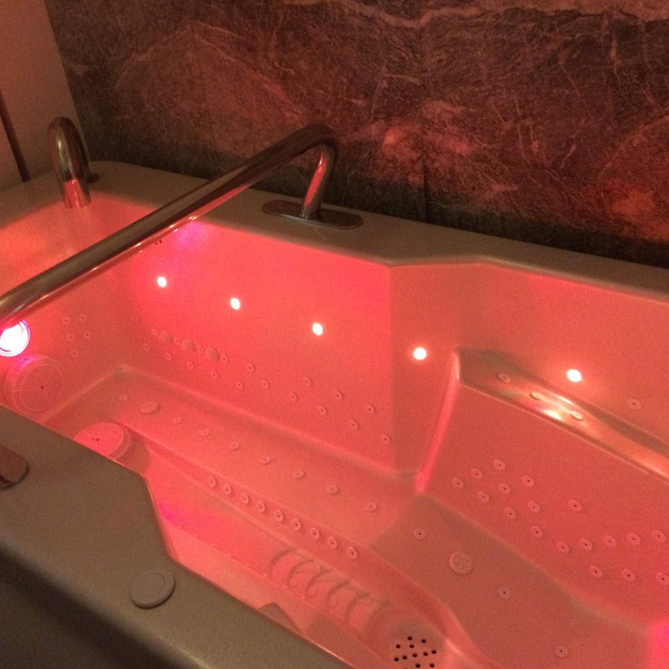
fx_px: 765
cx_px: 321
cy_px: 340
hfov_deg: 47.2
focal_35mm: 35
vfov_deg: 47.2
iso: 500
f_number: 2.2
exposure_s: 1/17
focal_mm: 4.15
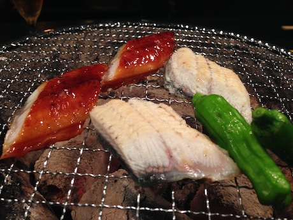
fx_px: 279
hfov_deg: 55.4
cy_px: 110
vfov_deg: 42.9
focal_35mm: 33
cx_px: 146
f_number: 2.4
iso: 100
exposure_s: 1/20
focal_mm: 4.12
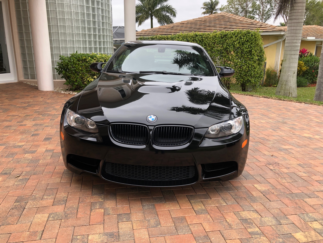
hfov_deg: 63.4
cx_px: 162
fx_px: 261
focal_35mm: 28
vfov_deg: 49.7
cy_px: 122
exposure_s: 1/269
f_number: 1.8
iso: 20
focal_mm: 3.99
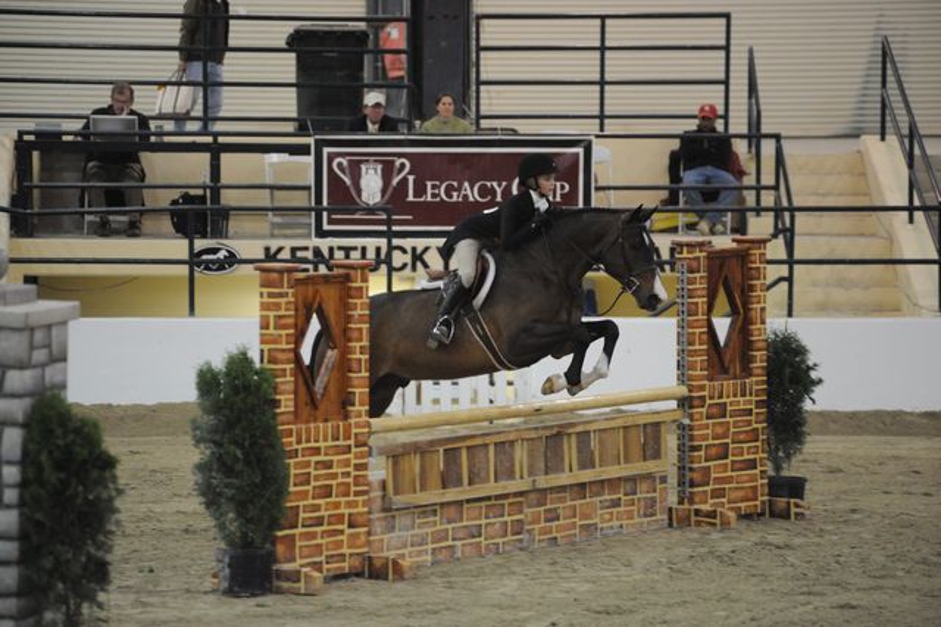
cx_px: 470
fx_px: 5225
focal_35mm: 200
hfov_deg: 10.3
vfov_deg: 6.9
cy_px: 314
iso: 6400
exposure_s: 1/400
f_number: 2.8
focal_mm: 200
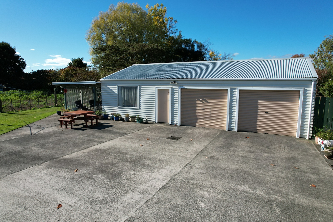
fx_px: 203
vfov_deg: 57.2
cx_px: 166
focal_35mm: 22
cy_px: 111
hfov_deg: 78.6
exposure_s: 1/1500
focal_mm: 8.38
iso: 100
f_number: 2.8
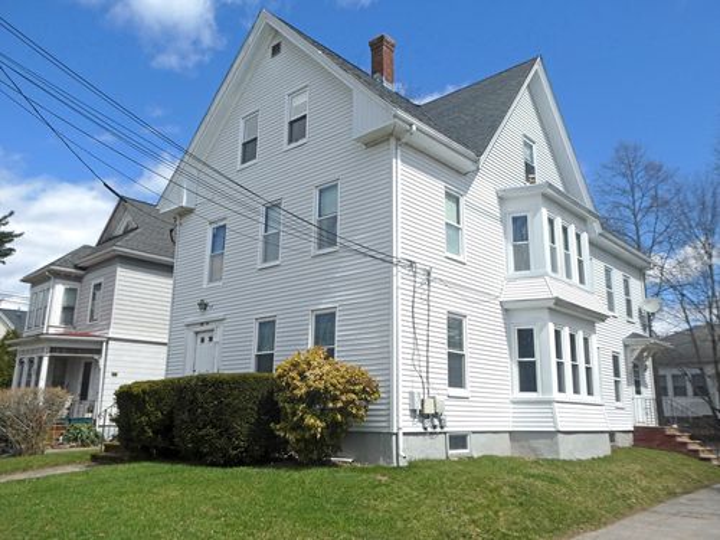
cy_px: 270
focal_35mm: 28
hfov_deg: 63.4
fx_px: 582
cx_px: 360
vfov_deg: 49.7
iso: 80
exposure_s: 1/1000
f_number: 4
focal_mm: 5
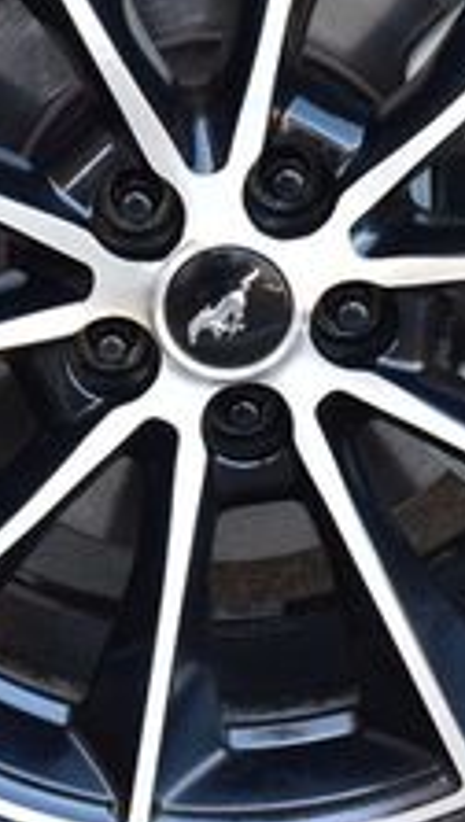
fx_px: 2359
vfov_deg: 19.7
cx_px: 192
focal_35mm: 108
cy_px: 221
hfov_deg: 11.3
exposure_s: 1/50
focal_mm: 24
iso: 400
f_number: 8
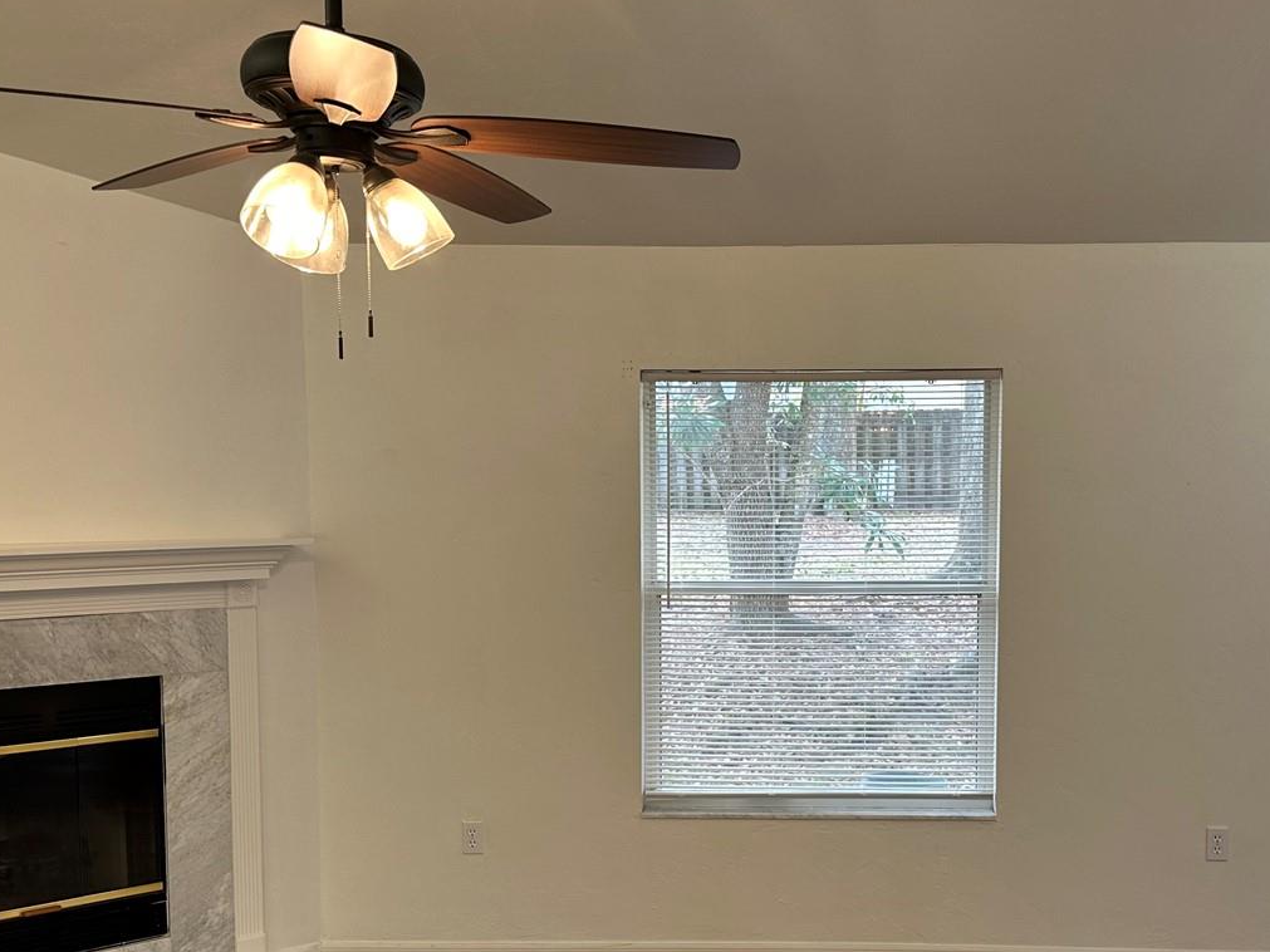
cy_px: 581
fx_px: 1394
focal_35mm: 38
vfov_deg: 37.5
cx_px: 793
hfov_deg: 48.5
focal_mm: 6.86
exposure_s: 1/120
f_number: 1.78
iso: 100
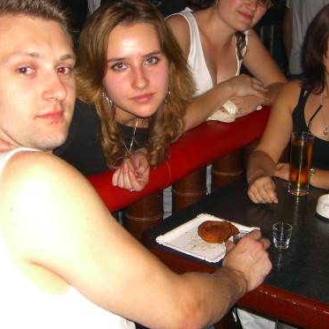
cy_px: 133
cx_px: 190
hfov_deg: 31.6
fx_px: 581
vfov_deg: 31.6
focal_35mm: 54
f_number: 2.8
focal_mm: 7.9
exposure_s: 1/60
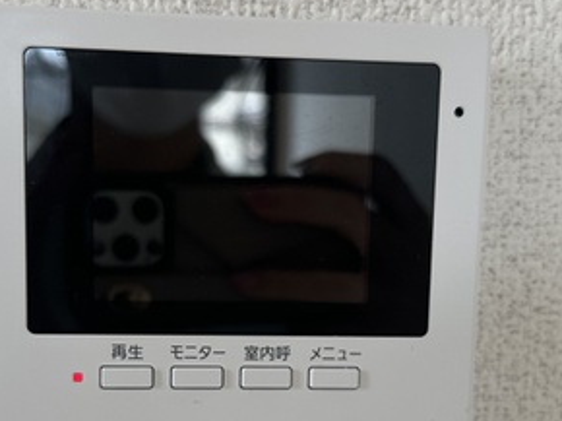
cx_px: 265
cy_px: 344
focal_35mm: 58
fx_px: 941
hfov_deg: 33.2
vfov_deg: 24.7
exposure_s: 1/176
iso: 64
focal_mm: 6.86
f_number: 1.78
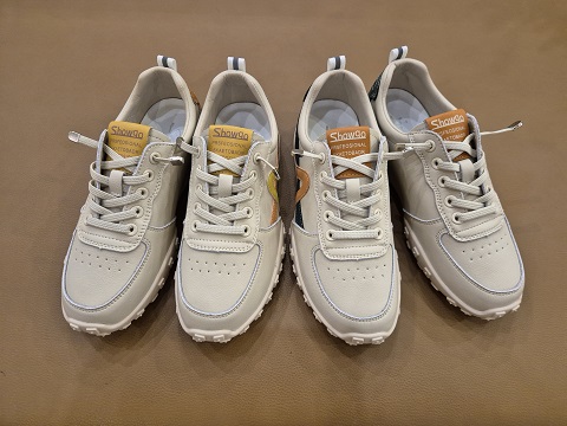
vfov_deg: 58.9
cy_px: 213
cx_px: 284
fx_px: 377
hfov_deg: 73.9
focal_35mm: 23
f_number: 1.8
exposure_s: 1/120
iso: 640
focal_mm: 5.4
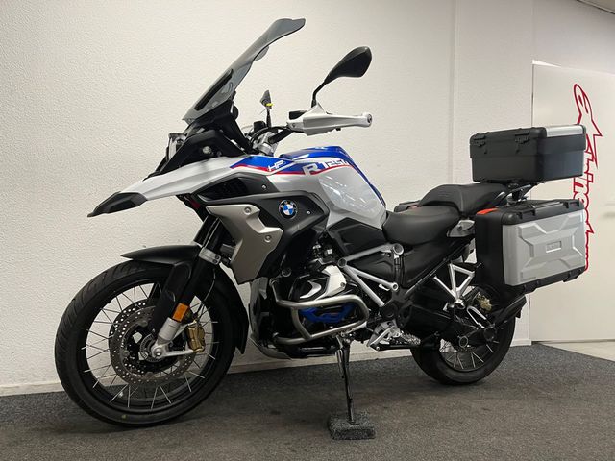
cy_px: 230
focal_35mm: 26
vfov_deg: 53.1
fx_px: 462
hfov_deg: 67.3
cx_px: 308
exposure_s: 1/50
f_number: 1.6
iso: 80
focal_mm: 5.1
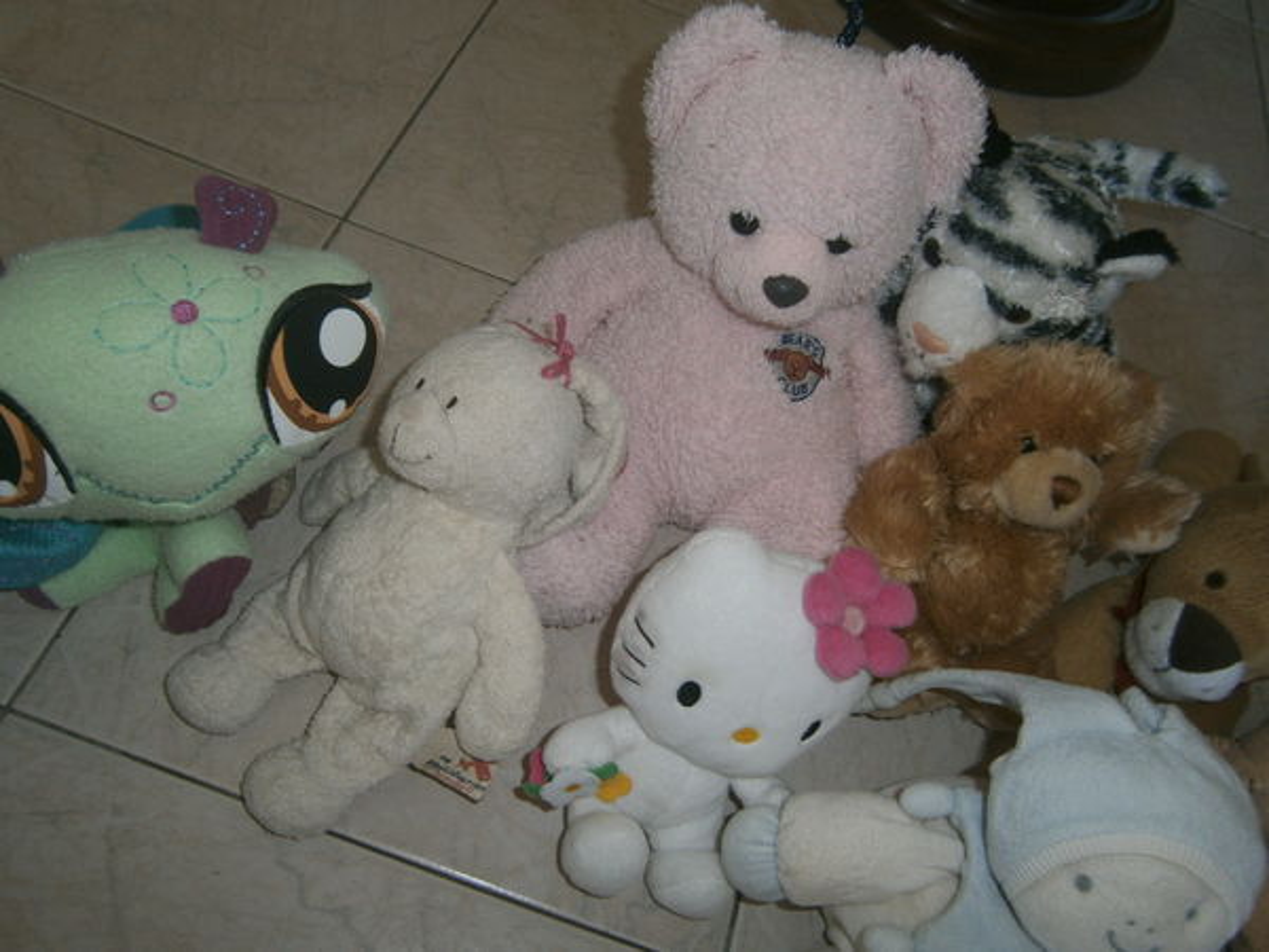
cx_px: 634
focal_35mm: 26
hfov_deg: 67.3
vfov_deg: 53.1
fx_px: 953
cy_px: 476
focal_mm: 4.7
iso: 80
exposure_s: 1/30
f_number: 2.8
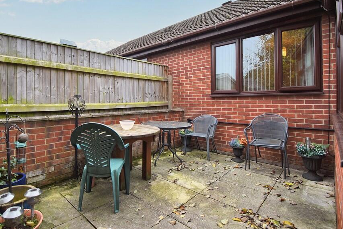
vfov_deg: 67.2
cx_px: 142
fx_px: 172
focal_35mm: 18
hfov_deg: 89.1
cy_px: 101
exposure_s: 1/80
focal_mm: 10
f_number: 4.5
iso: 100
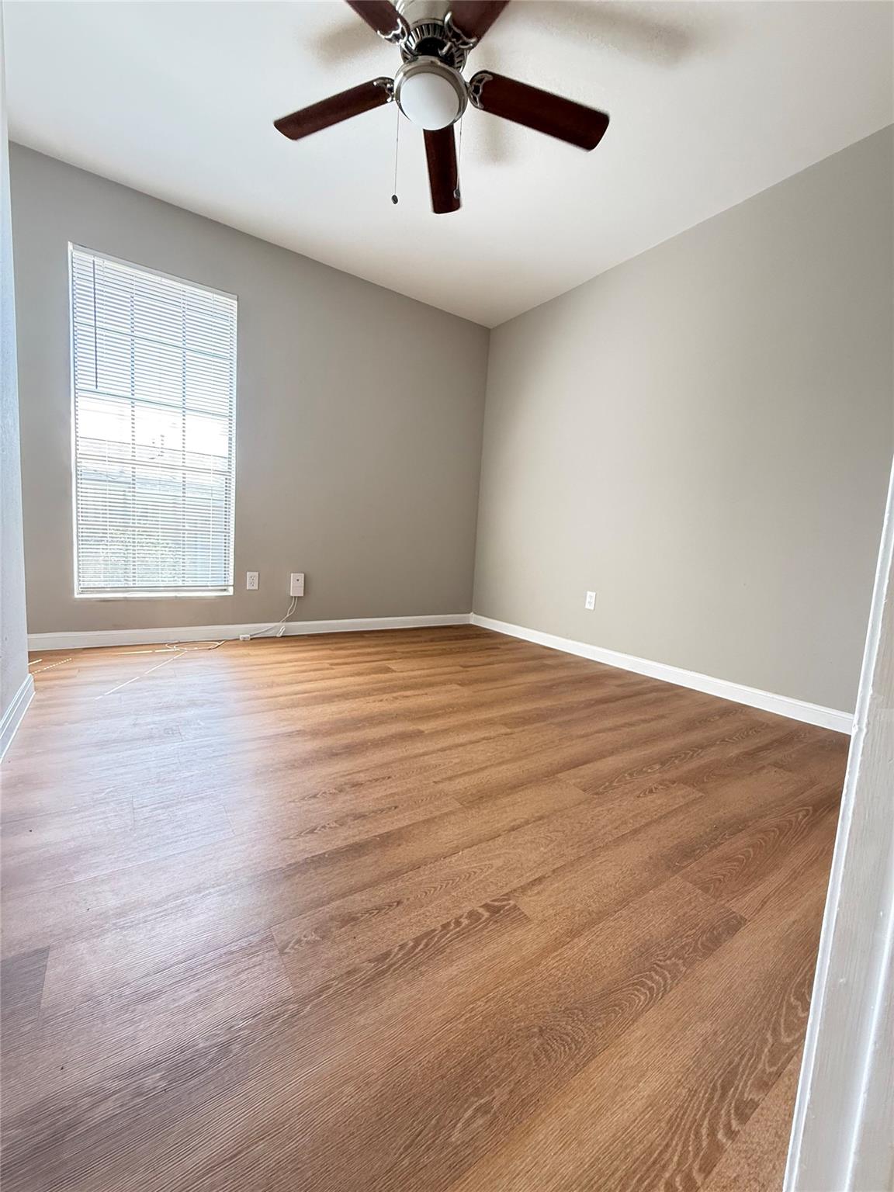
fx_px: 482
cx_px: 447
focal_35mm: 14
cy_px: 596
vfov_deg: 102.1
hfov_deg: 85.7
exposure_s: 1/99
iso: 320
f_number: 2.2
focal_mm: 2.22
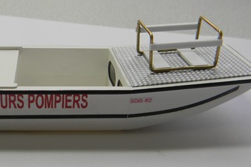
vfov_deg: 25.1
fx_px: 376
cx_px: 57
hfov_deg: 35.9
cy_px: 91
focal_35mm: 54
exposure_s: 1/51.1
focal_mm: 5
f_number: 3.5
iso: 80
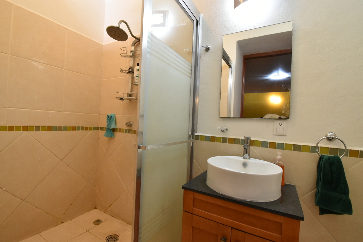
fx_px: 161
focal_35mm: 16
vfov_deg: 73.7
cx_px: 178
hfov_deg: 96.7
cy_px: 123
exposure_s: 1/15
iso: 800
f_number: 6.3
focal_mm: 10
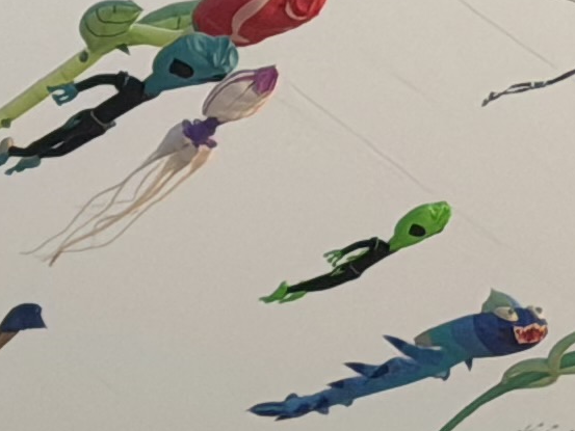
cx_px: -558
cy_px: -322
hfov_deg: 5.5
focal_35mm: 350
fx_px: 5815
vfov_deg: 4.2
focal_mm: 6.76
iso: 64
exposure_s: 1/3096
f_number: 1.78
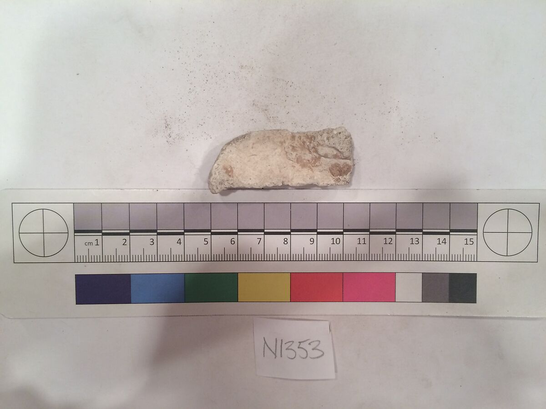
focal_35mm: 29
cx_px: 273
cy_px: 204
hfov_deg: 61.7
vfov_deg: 48.2
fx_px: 457
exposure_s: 1/30
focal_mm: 4.15
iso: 40
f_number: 2.2
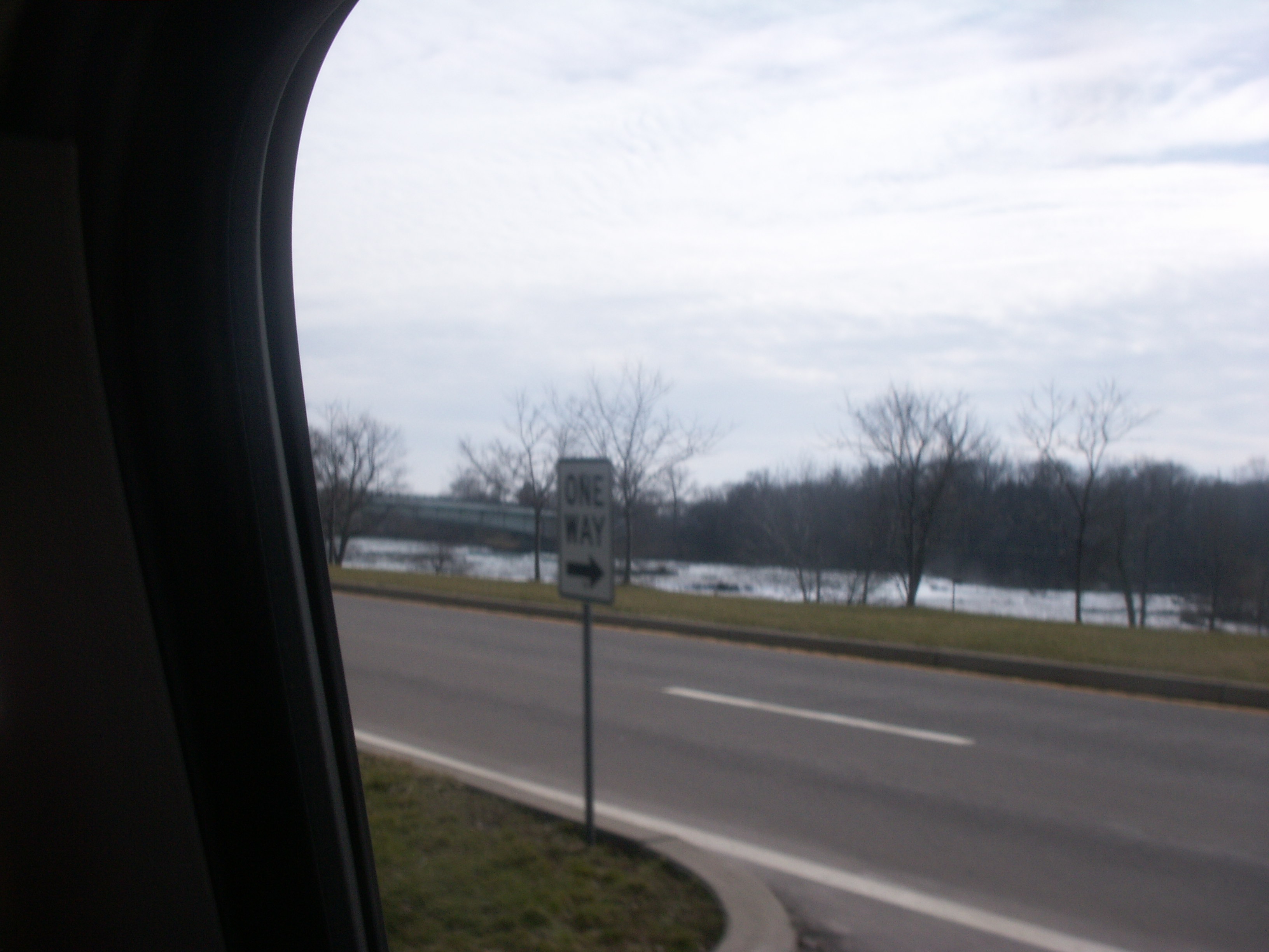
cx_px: 634
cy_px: 476
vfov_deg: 38.7
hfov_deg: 50.1
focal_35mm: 37
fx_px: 1356
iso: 50
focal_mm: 7.7
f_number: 7.1
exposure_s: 1/400
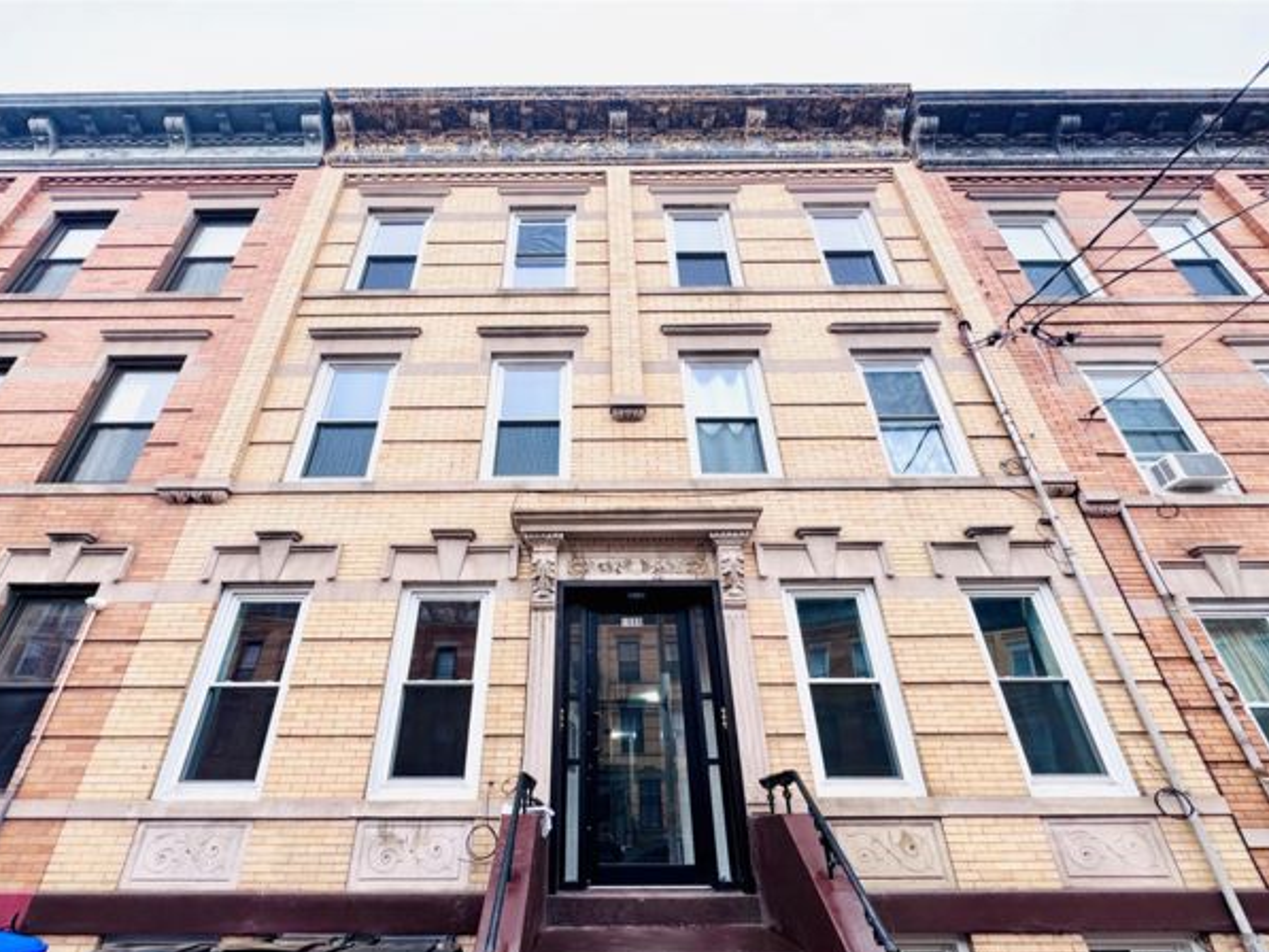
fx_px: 550
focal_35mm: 15
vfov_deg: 81.7
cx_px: 627
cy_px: 508
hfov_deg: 98.2
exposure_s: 1/171
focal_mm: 2.22
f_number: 2.2
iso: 40
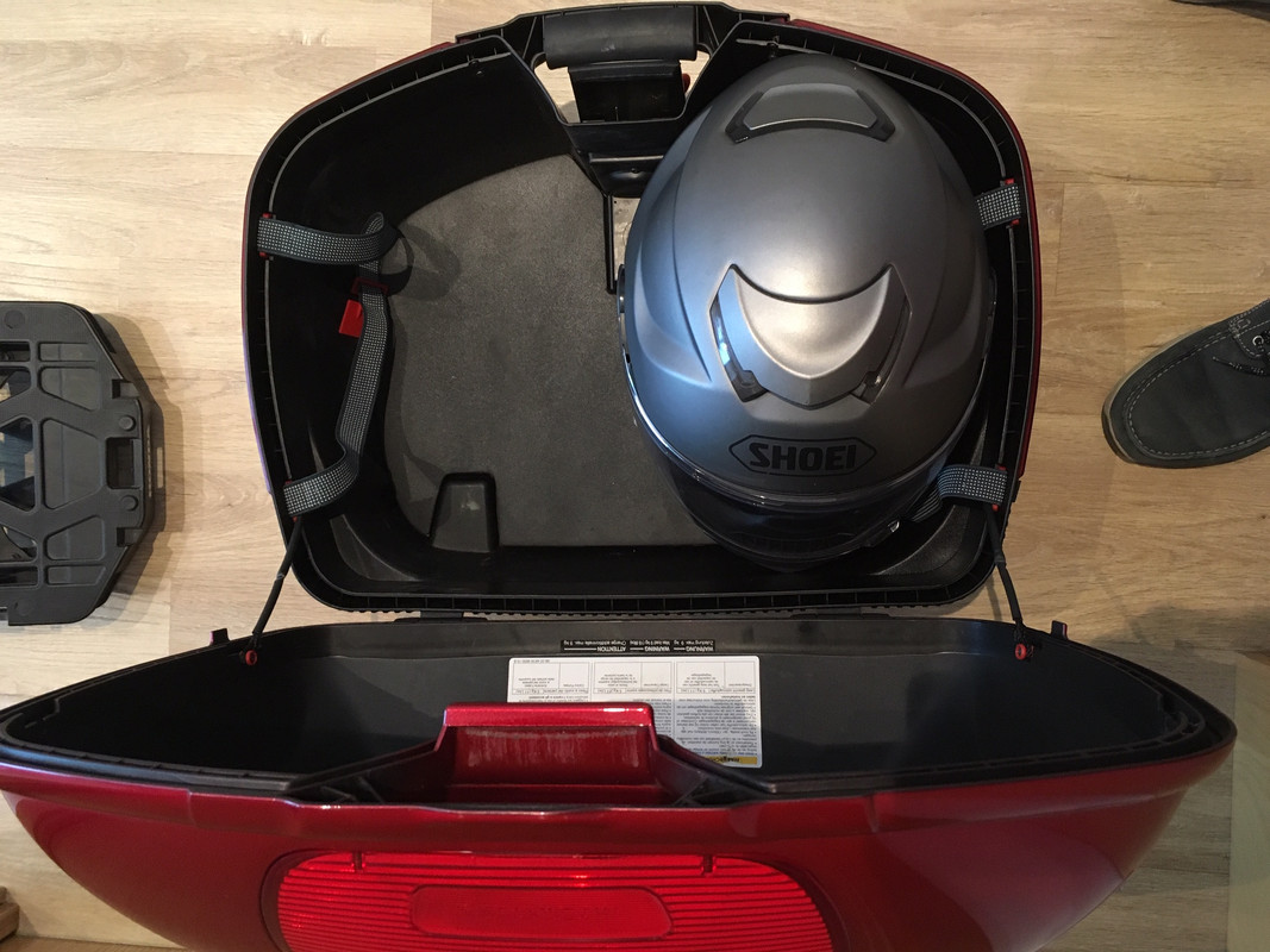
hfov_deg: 61.7
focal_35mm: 29
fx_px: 1064
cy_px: 476
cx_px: 635
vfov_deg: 48.2
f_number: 2.2
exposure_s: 1/33
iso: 200
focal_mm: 4.15
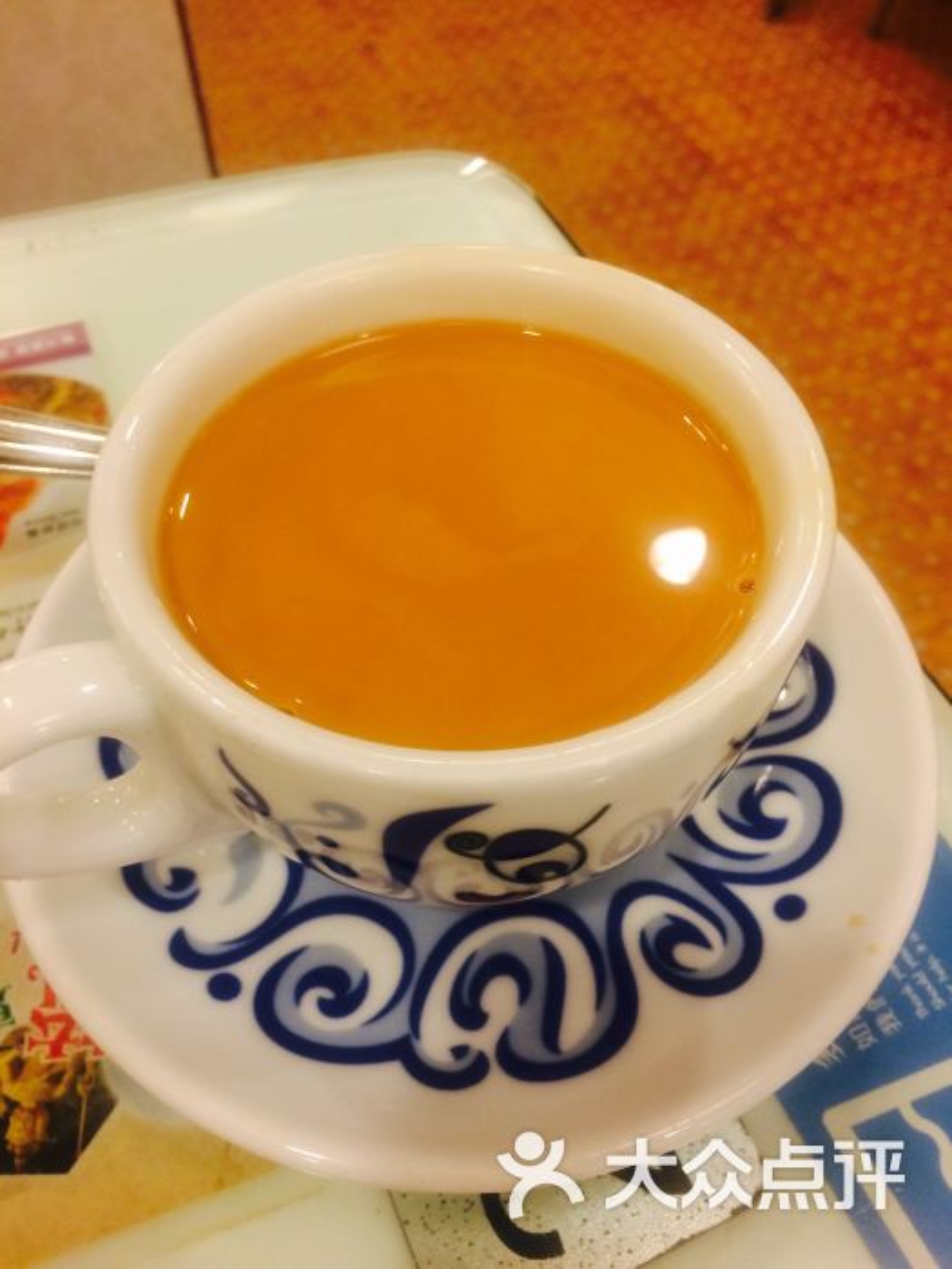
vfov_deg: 61.7
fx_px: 1063
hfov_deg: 48.2
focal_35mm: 29
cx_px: 476
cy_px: 634
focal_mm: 4.15
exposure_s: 1/33
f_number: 2.2
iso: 100
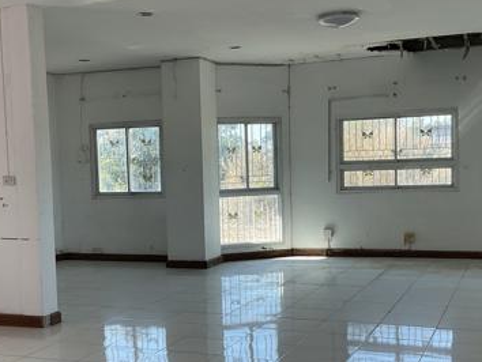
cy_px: 214
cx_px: 191
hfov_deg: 35.4
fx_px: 752
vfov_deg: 27.0
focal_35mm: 54
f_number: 1.8
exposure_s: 1/120
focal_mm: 3
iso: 20
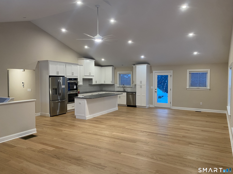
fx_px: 175
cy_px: 87
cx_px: 116
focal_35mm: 26
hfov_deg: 67.3
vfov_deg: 53.1
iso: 125
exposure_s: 1/60
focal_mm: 4.25
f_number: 1.8
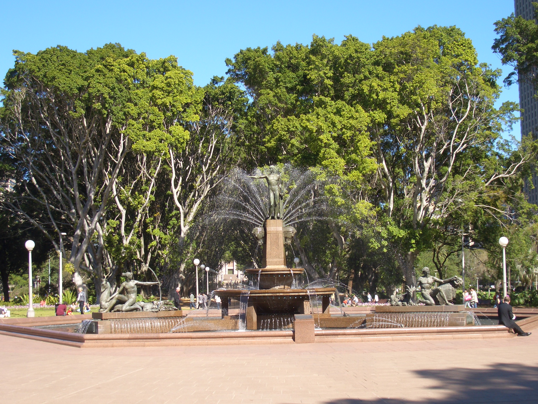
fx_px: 762
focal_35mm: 49
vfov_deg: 29.7
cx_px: 269
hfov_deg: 38.9
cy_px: 202
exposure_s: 1/160
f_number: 5
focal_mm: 8.2
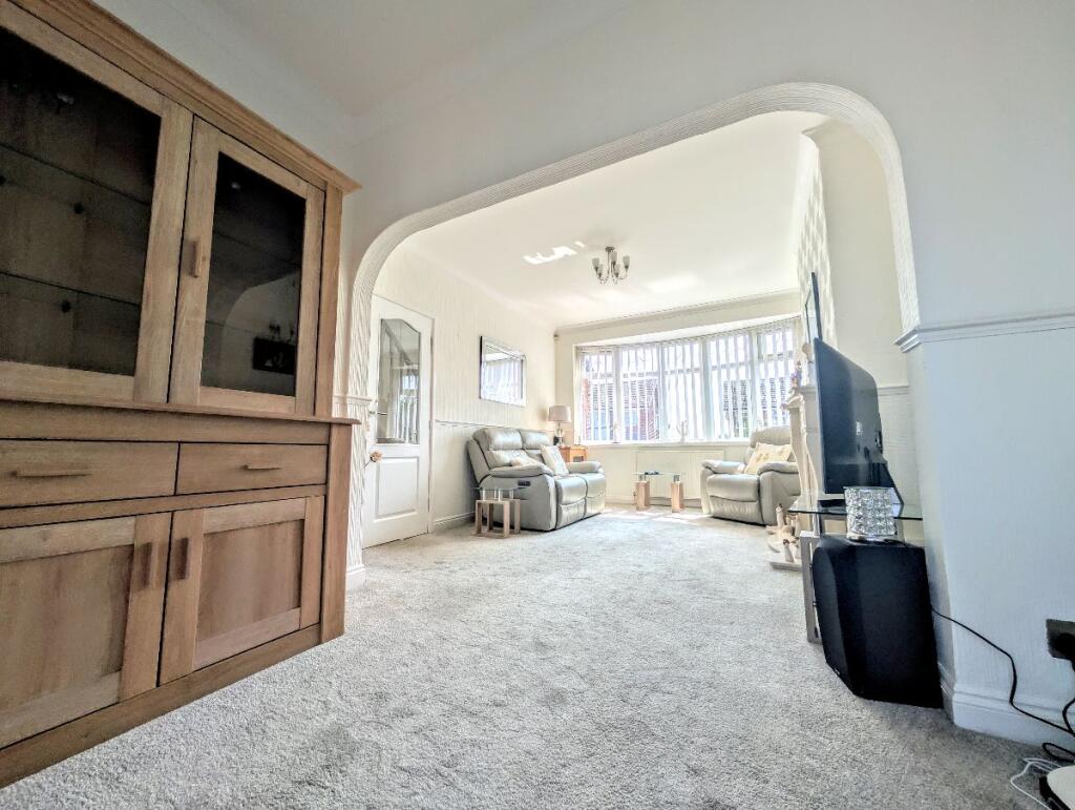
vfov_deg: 94.6
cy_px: 405
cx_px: 538
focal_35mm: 12
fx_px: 373
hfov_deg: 110.5
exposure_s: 1/1101
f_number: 1.7
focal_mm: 2.02
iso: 53
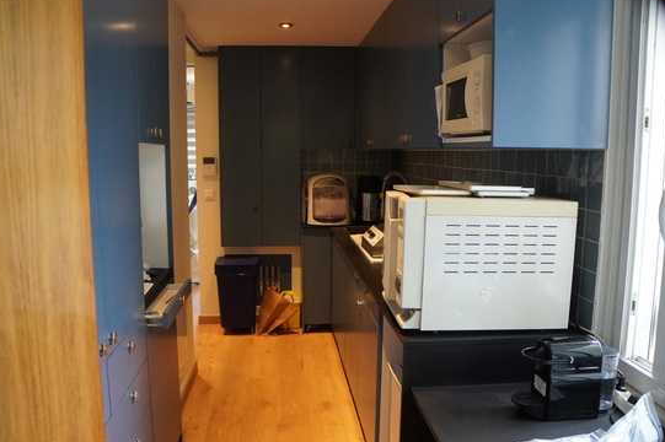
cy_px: 229
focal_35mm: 29
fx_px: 535
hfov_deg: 63.7
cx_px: 318
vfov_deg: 44.9
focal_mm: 18
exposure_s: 1/160
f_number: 3.5
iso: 2000
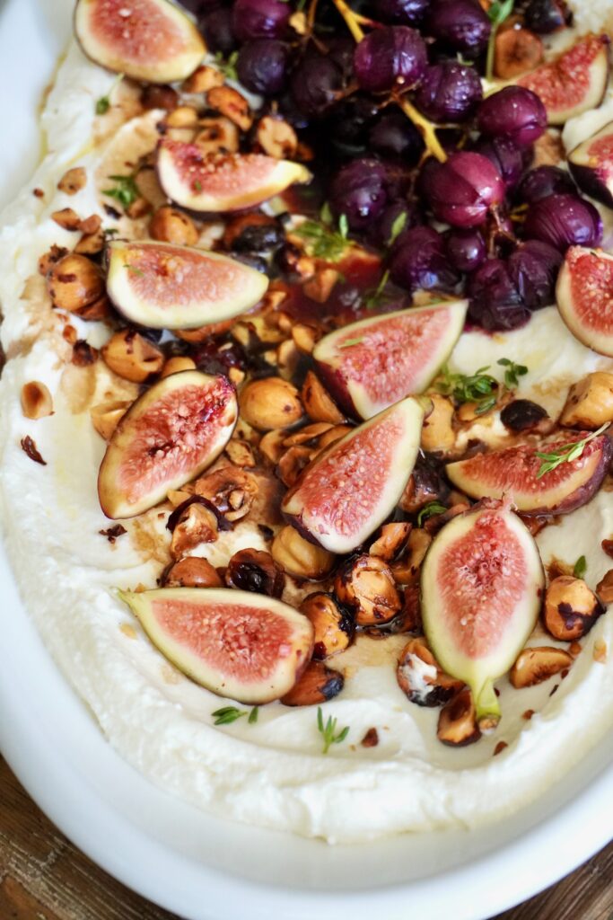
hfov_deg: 20.2
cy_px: 460
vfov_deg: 29.9
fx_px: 1723
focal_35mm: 68
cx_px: 306
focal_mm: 45
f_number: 5.6
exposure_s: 1/500
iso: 2500
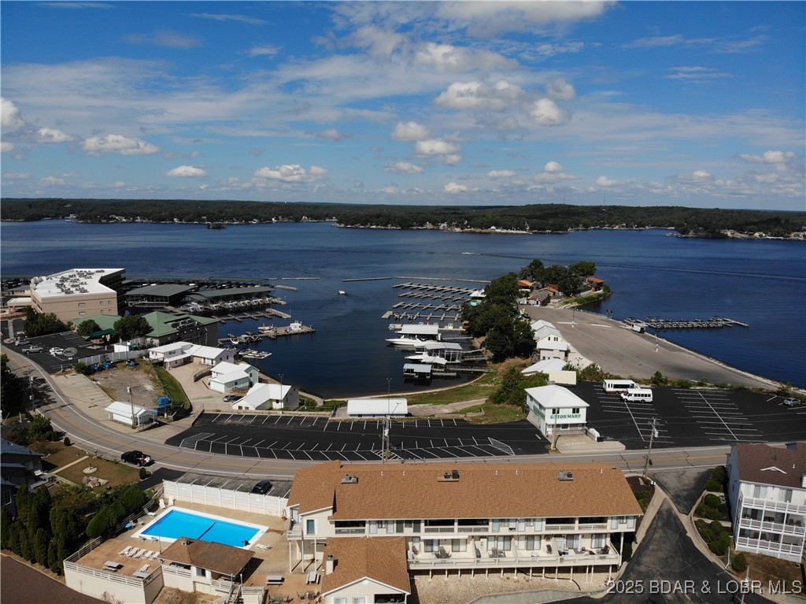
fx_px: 559
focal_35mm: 24
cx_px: 403
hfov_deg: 71.6
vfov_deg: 56.8
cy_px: 302
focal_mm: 4.5
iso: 101
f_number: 2.8
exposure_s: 1/2295
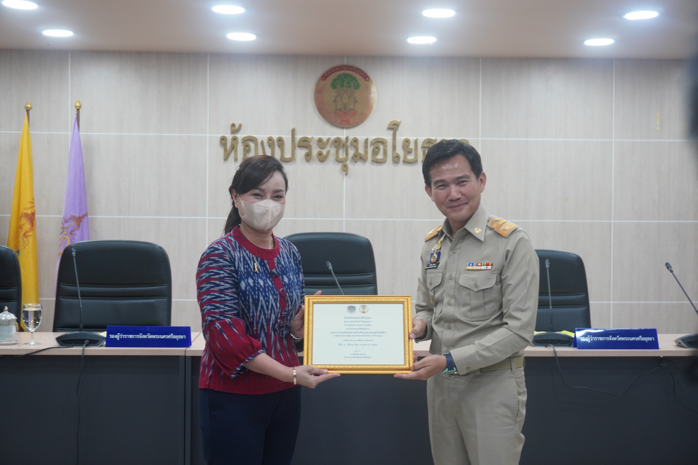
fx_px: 902
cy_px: 232
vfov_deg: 28.9
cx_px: 349
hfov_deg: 42.3
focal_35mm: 46
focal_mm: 31
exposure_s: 1/50
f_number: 5
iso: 640
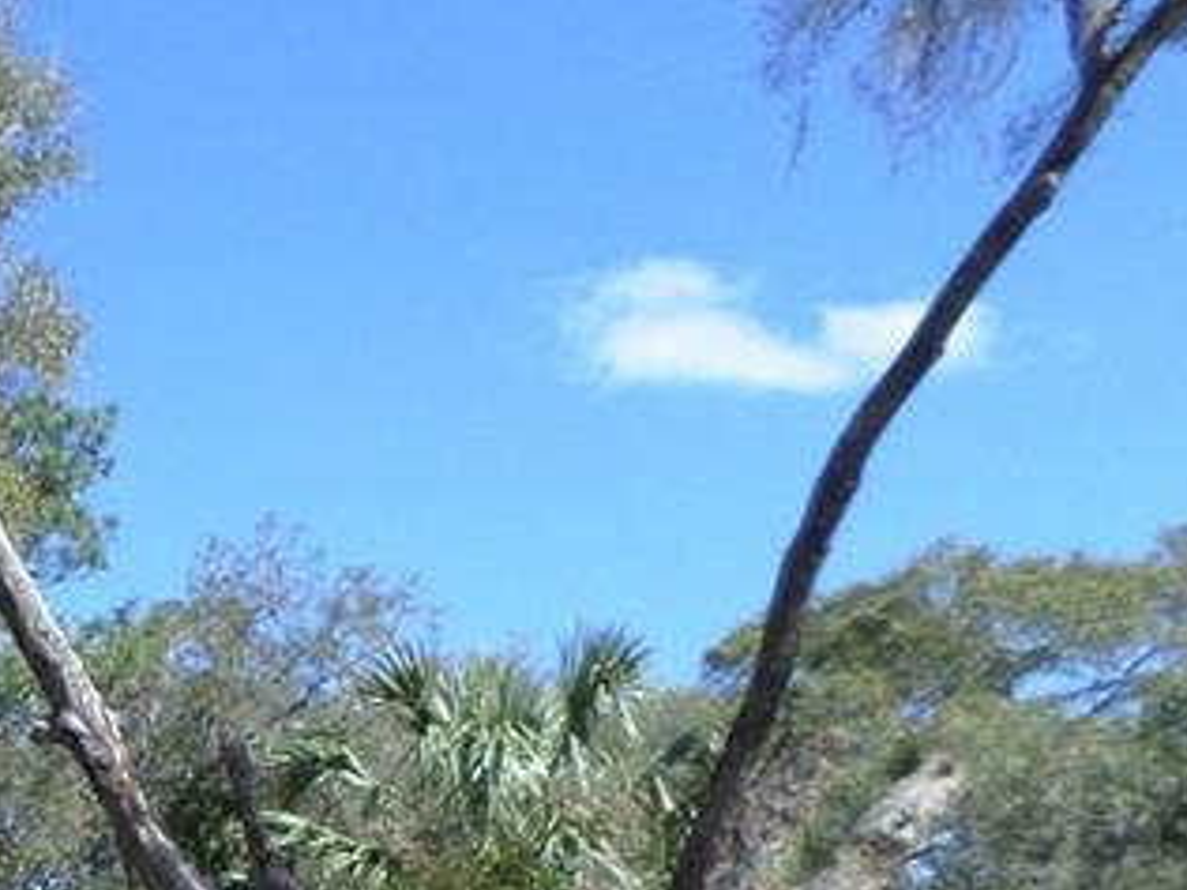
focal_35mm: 81
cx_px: -706
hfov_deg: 20.0
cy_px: 1378
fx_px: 2778
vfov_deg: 16.4
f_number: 2.5
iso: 80
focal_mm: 4.5
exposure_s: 1/1000
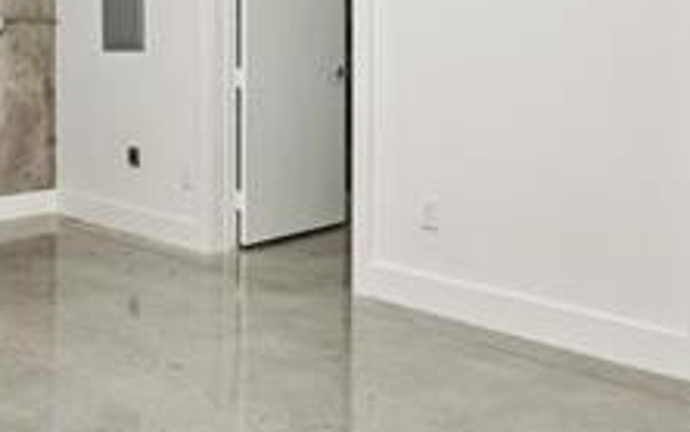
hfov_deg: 43.7
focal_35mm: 44
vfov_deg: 28.1
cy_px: 37
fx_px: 828
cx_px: 165
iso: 100
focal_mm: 12
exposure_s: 1/20
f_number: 8
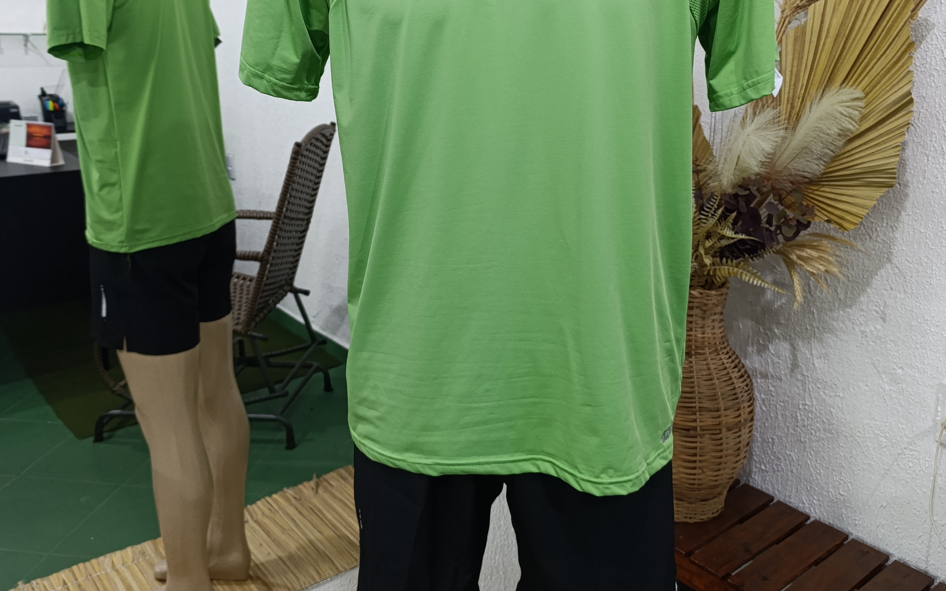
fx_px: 851
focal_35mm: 33
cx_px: 476
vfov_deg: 37.8
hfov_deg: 58.1
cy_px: 185
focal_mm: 6.14
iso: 1250
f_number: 1.6
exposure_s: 1/40
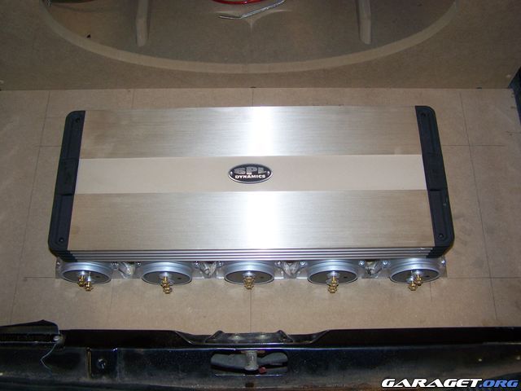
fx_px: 572
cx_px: 260
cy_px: 196
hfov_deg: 49.0
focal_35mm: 38
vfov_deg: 37.7
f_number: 2.8
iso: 80
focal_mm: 6.3
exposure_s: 1/60
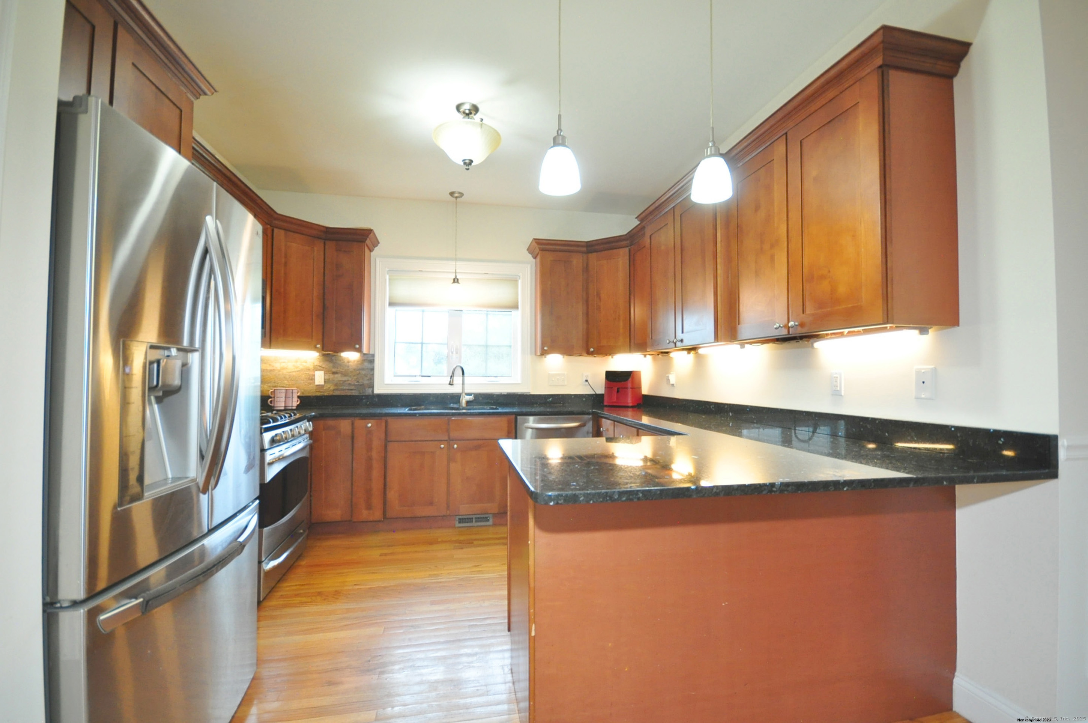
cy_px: 362
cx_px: 544
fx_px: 453
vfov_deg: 77.2
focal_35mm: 15
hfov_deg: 100.5
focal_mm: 10
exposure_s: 1/50
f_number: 4
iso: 1000
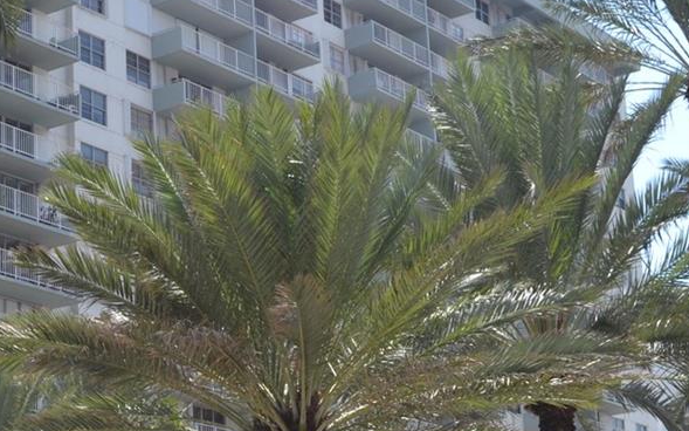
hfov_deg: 19.1
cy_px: 278
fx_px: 2028
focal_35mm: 108
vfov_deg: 12.1
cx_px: 144
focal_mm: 26
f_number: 7.1
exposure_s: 1/200
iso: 100
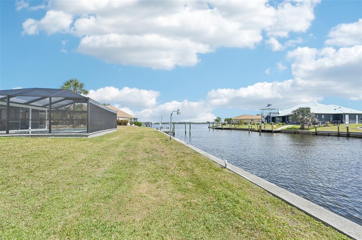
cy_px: 120
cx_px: 181
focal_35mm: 14
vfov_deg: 81.1
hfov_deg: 104.3
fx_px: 141
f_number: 8
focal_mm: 14
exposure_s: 1/2500
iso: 400
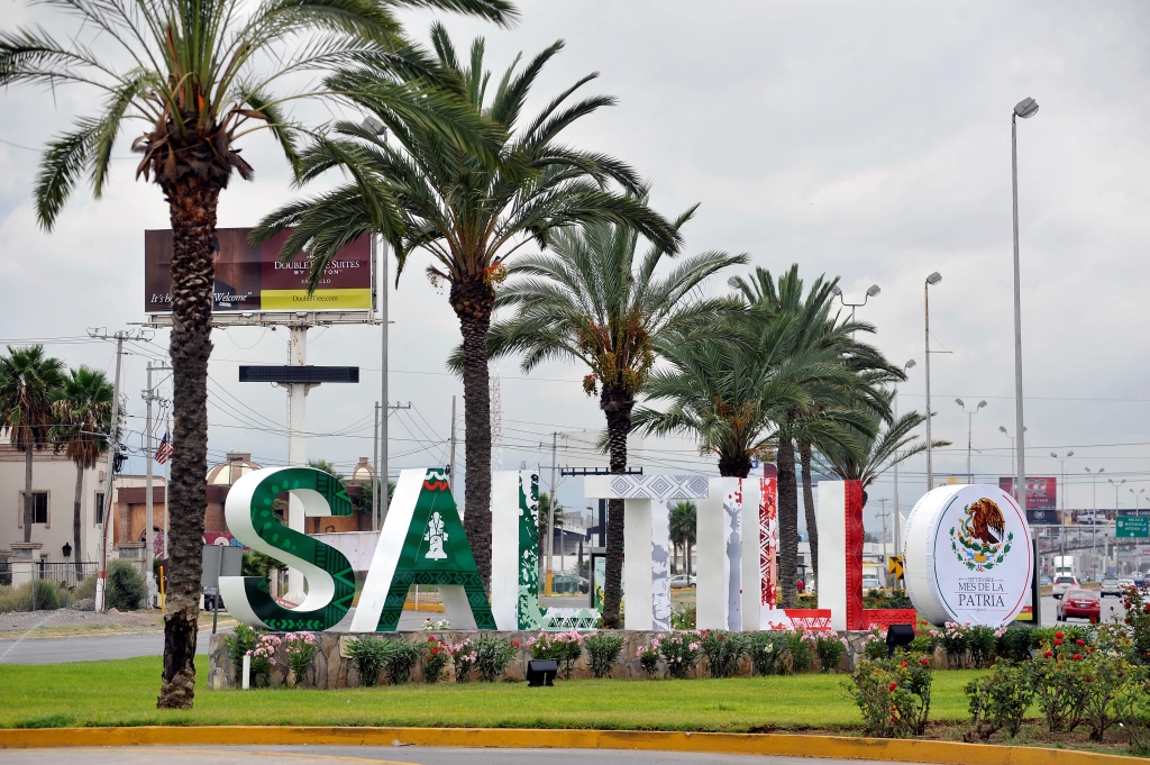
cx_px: 575
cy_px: 382
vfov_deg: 8.8
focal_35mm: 155
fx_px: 4947
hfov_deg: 13.3
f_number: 6.3
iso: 200
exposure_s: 1/1000
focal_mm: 155
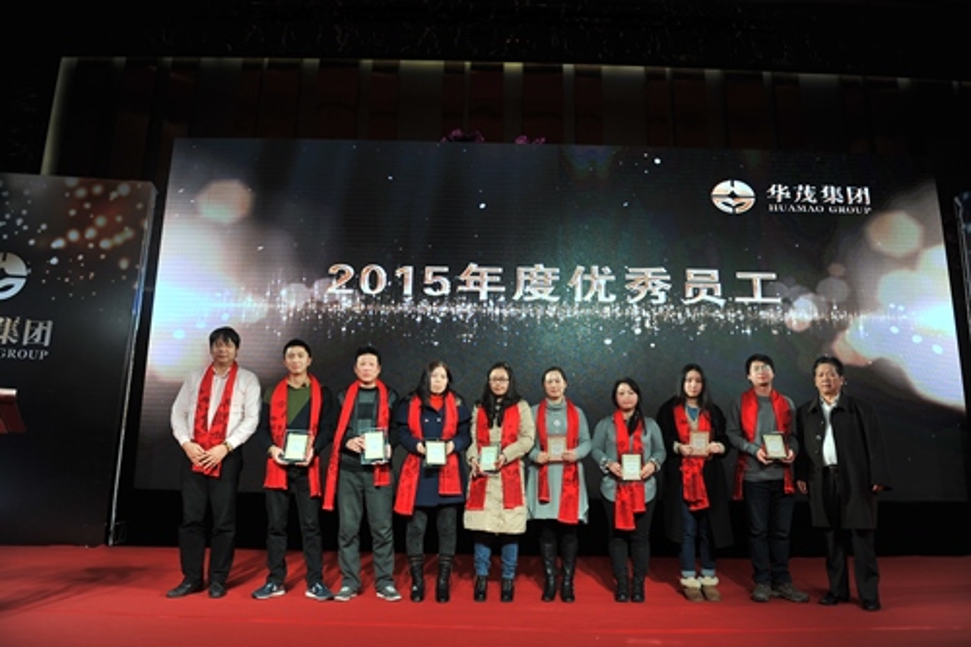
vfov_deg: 53.1
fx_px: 647
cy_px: 324
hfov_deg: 73.8
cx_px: 486
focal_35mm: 24
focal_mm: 24
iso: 250
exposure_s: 1/250
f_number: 2.8
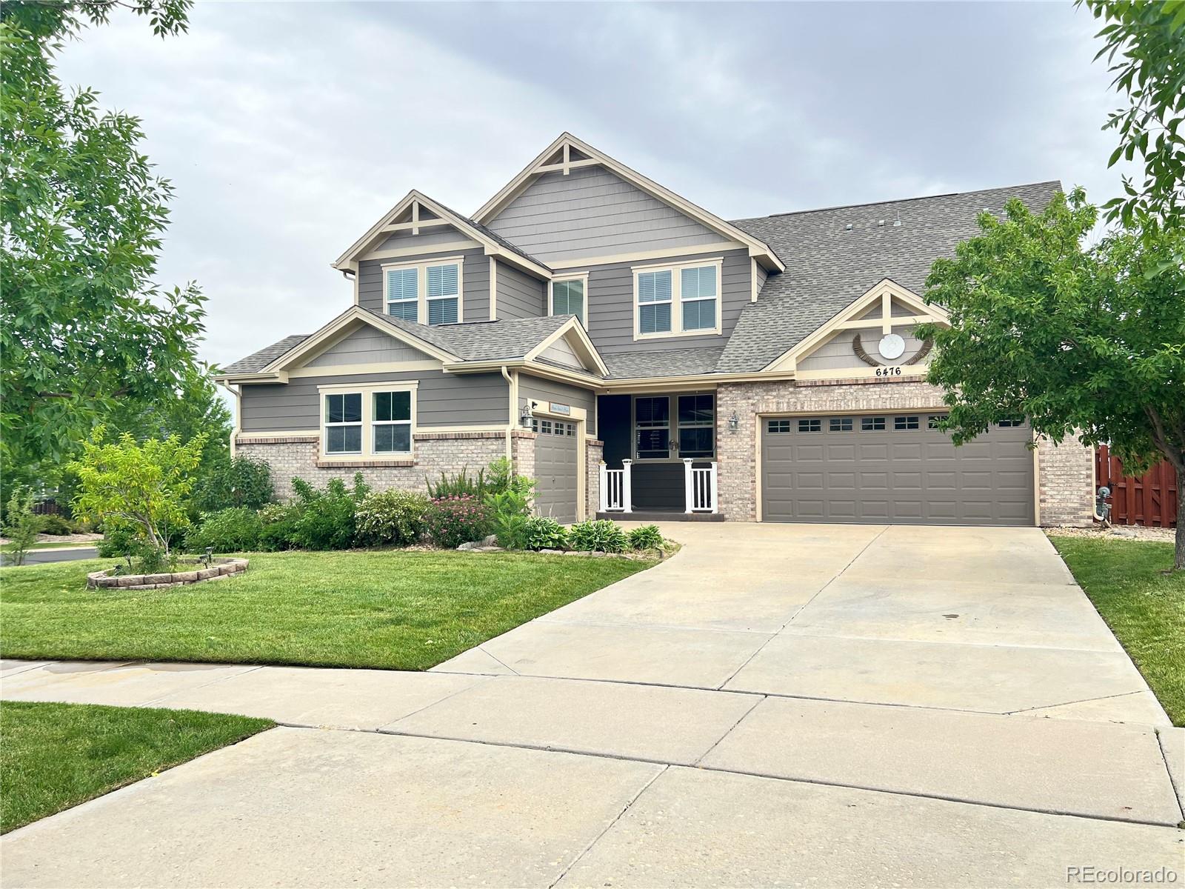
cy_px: 444
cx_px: 592
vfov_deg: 53.1
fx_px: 890
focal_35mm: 26
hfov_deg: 67.3
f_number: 1.5
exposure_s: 1/1196
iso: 50
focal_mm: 5.7
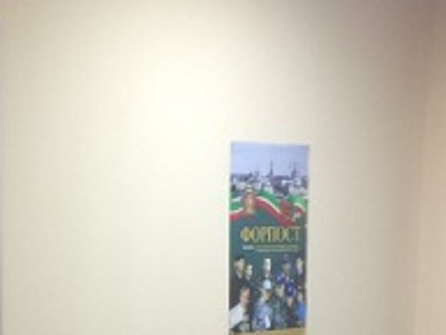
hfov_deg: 16.3
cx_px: 86
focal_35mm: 120
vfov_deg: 11.8
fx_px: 1547
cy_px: 511
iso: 100
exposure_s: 1/33
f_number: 2.2
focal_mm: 4.15
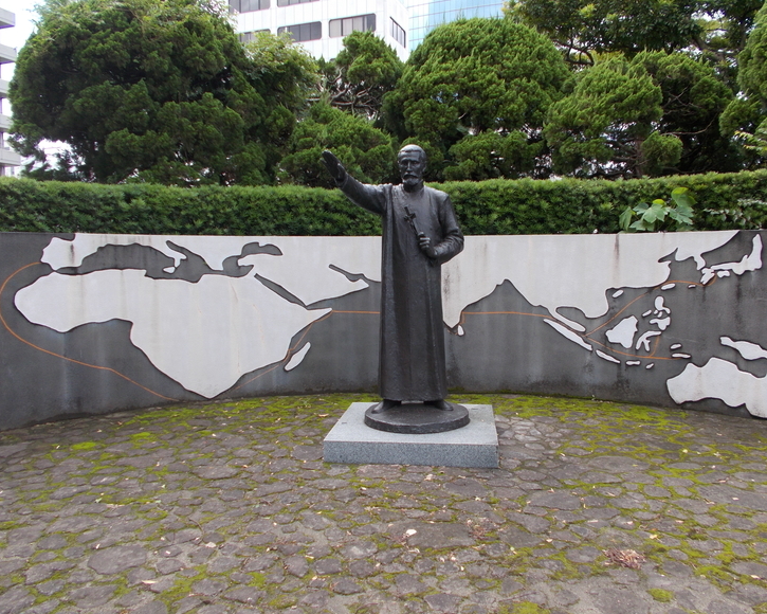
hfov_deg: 62.2
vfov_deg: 51.5
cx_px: 400
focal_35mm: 28
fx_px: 636
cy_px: 300
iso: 80
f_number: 3.2
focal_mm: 4.6
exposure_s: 1/250
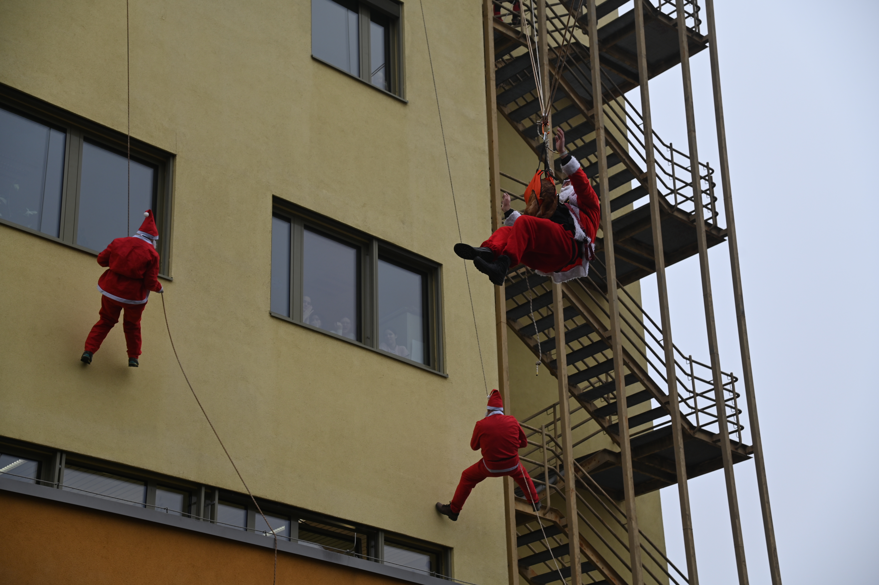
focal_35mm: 70
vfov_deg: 19.4
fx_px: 1708
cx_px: 440
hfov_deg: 28.9
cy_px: 292
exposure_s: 1/250
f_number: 5
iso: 200
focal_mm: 70
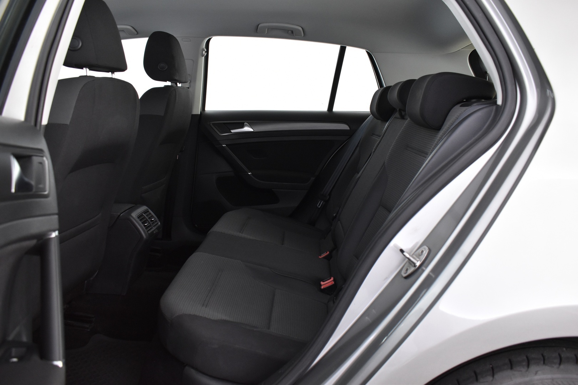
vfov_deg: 43.6
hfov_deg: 61.9
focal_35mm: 30
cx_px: 289
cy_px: 192
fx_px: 482
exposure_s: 1/10
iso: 1250
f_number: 5.6
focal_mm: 20
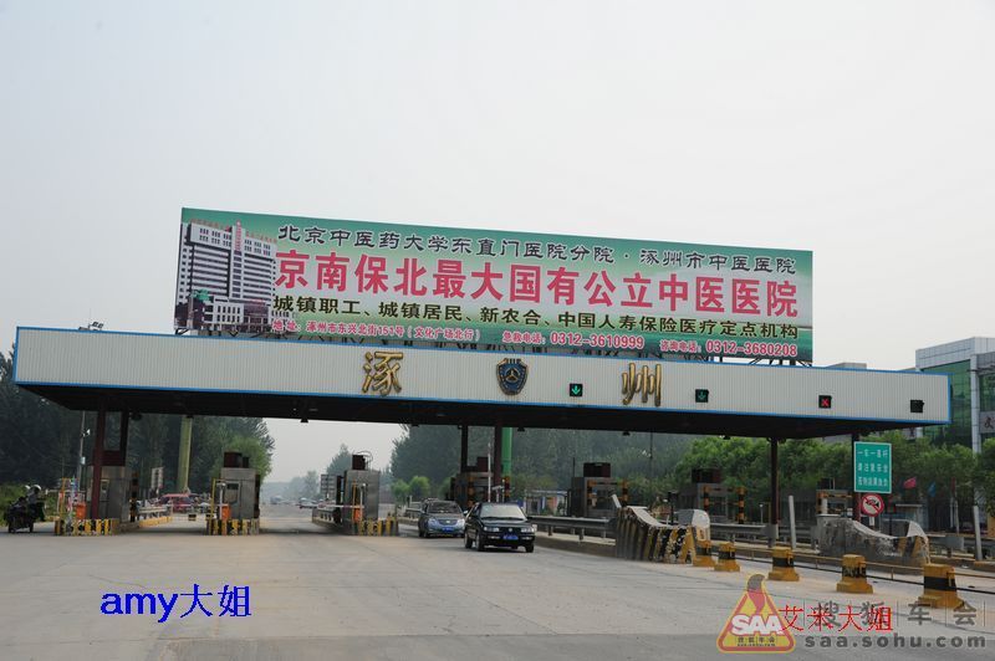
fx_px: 1326
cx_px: 498
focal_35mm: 48
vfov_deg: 28.0
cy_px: 330
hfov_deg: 41.1
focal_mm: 48
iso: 200
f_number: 9
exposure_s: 1/320
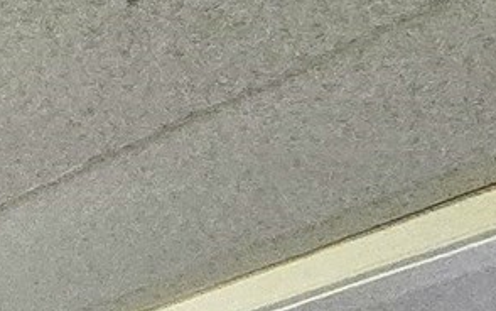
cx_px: -1088
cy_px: 990
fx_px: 1298
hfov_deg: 10.7
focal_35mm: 96
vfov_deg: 9.7
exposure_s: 1/60.2
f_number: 2.2
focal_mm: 2.2
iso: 1000
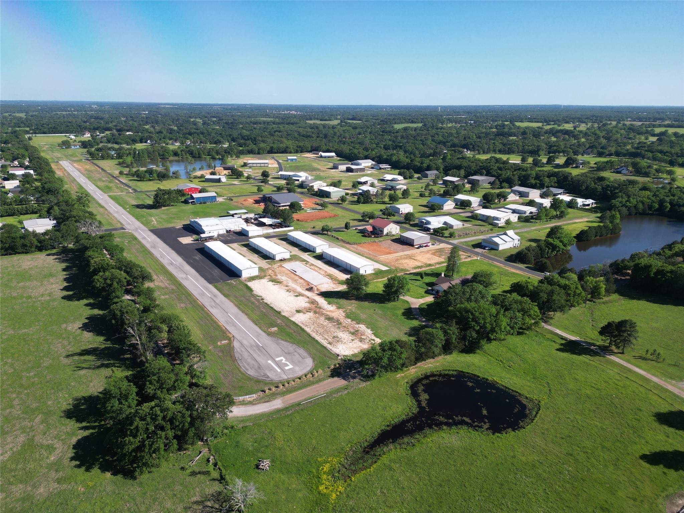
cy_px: 256
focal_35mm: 24
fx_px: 474
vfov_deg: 56.8
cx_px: 342
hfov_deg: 71.6
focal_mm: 6.72
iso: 120
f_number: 1.7
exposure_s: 1/2000
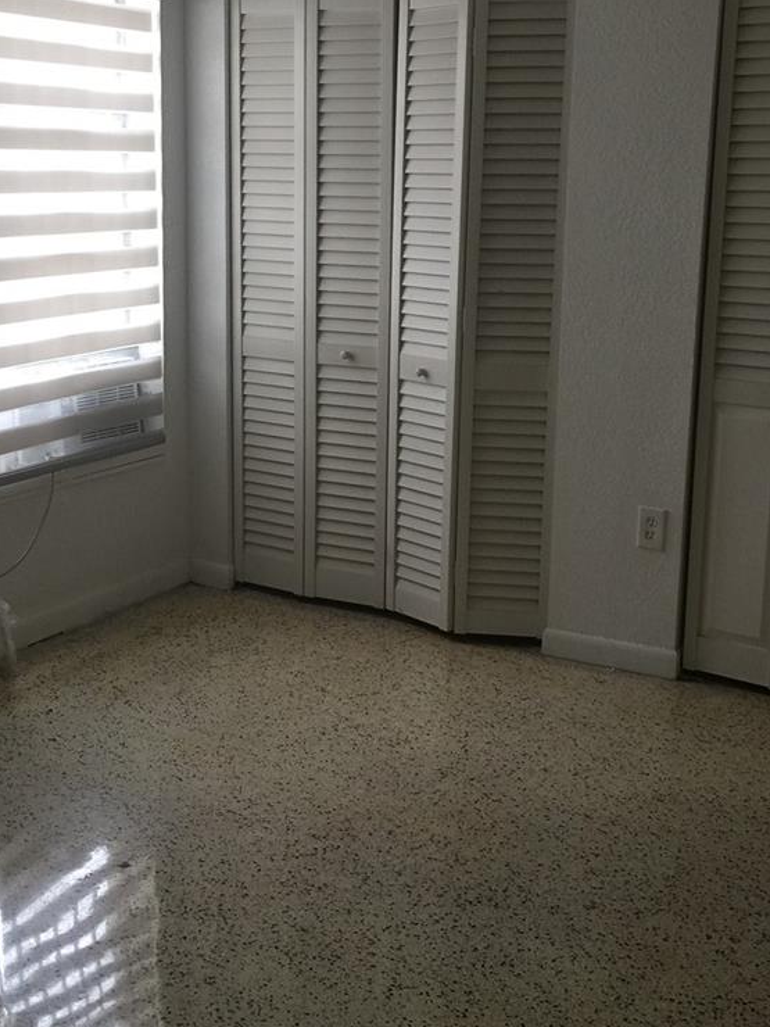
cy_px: 472
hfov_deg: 30.8
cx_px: 330
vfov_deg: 40.4
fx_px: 1394
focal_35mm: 47
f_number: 2.2
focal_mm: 4.15
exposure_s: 1/15
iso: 50
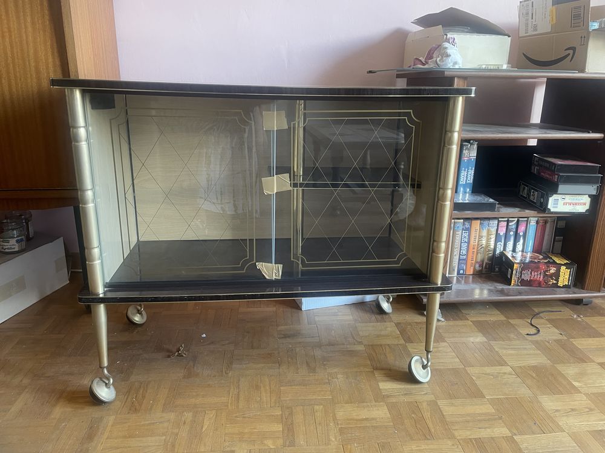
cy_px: 226
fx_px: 454
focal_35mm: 26
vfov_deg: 53.1
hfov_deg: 67.3
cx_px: 302
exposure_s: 1/60
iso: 200
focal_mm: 4.2
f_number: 1.6
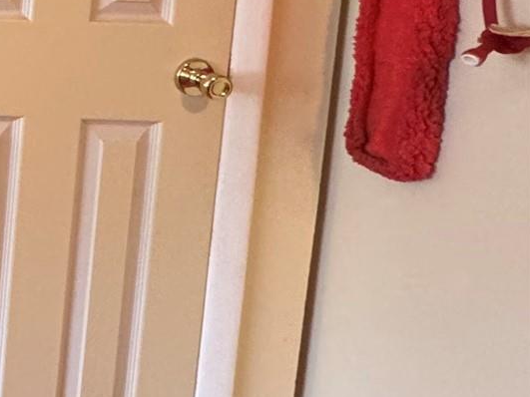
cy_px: -109
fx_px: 827
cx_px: -488
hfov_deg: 20.4
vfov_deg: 24.0
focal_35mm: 54
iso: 500
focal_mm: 2.22
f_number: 2.2
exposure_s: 1/60
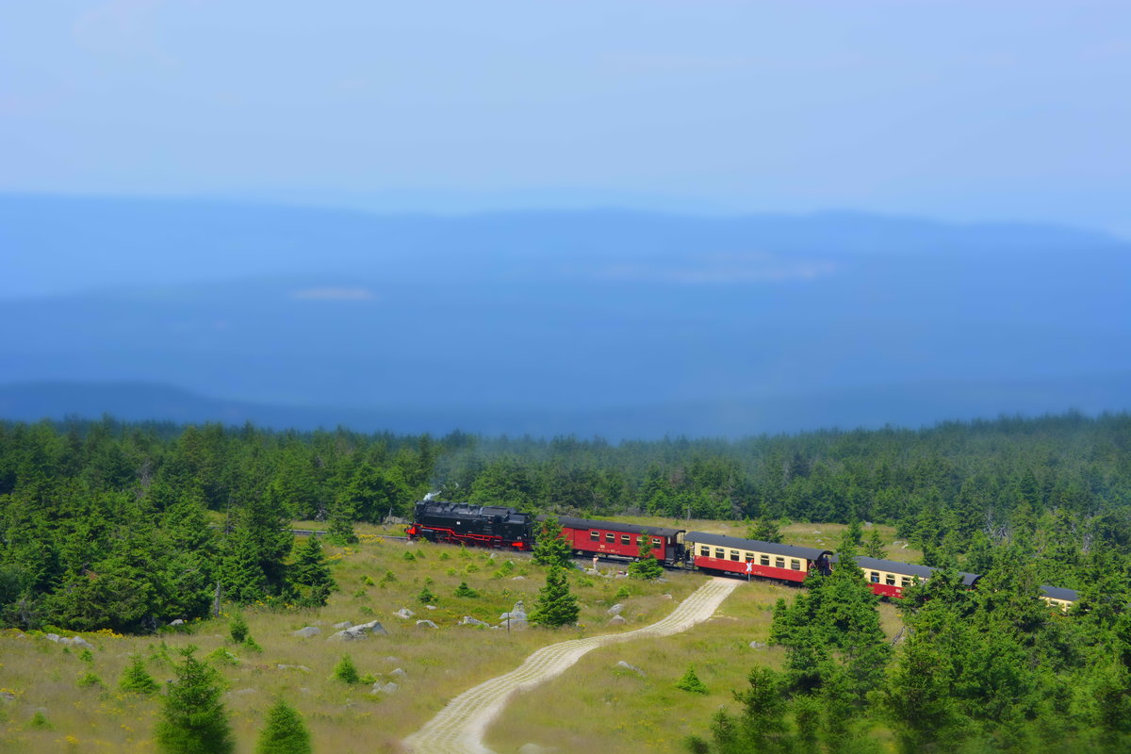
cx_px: 566
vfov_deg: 16.6
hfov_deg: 24.6
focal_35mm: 82
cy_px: 377
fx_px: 2592
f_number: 8
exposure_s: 1/640
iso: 250
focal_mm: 55
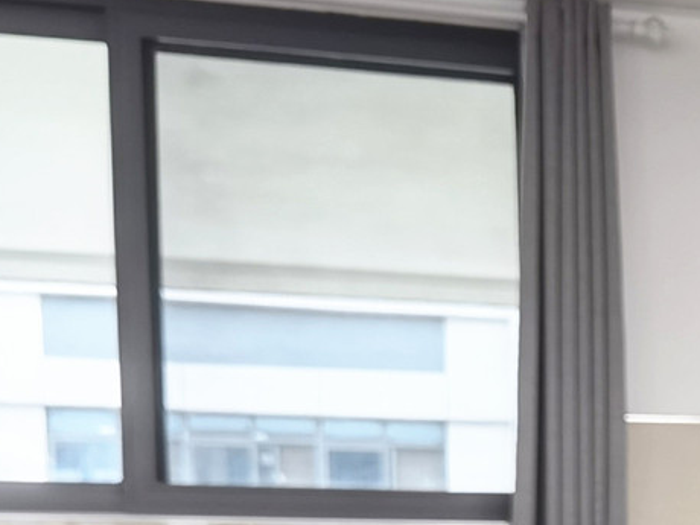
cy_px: 809
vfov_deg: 15.4
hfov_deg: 20.0
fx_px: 1780
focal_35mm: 88
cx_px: 972
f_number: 1.9
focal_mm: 6.67
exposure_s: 1/100
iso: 160
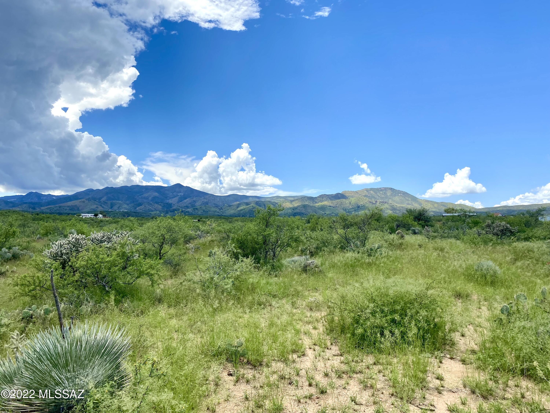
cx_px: 275
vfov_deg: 53.1
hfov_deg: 67.3
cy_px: 206
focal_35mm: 26
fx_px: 413
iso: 32
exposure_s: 1/2463
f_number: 1.8
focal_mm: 4.25
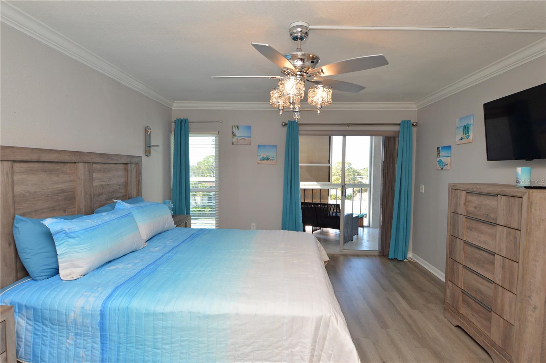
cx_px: 273
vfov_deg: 67.3
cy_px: 182
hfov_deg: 90.1
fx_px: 273
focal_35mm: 18
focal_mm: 12
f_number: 5
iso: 400
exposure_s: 1/100
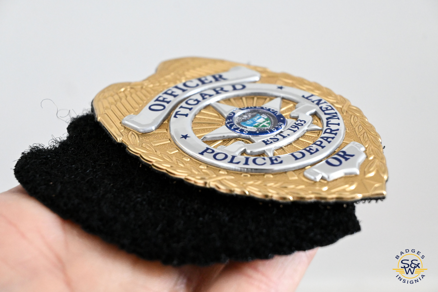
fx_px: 912
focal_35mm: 75
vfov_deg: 18.2
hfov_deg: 27.0
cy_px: 146
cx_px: 219
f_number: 6.3
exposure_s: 1/125
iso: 3200
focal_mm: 50
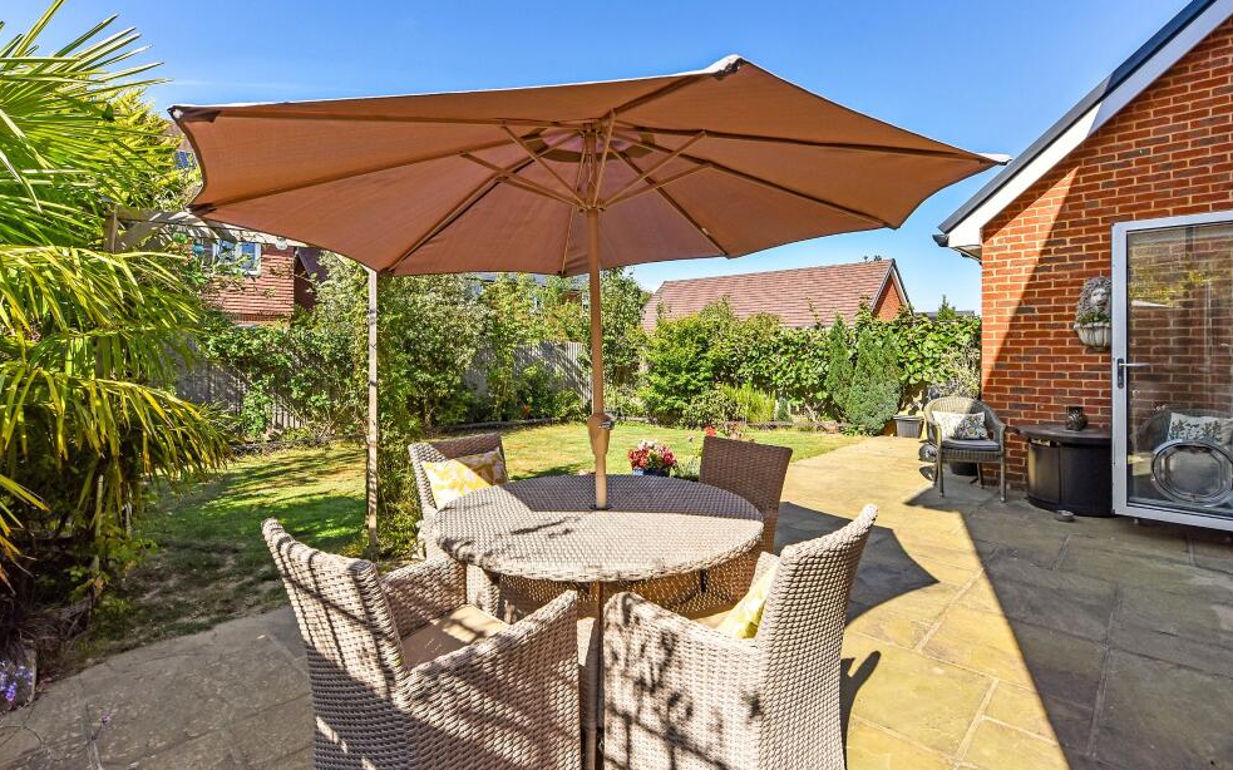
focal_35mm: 17
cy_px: 346
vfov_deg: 67.8
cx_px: 637
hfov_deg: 94.3
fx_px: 571
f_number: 9
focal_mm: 16
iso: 400
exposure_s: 1/1000
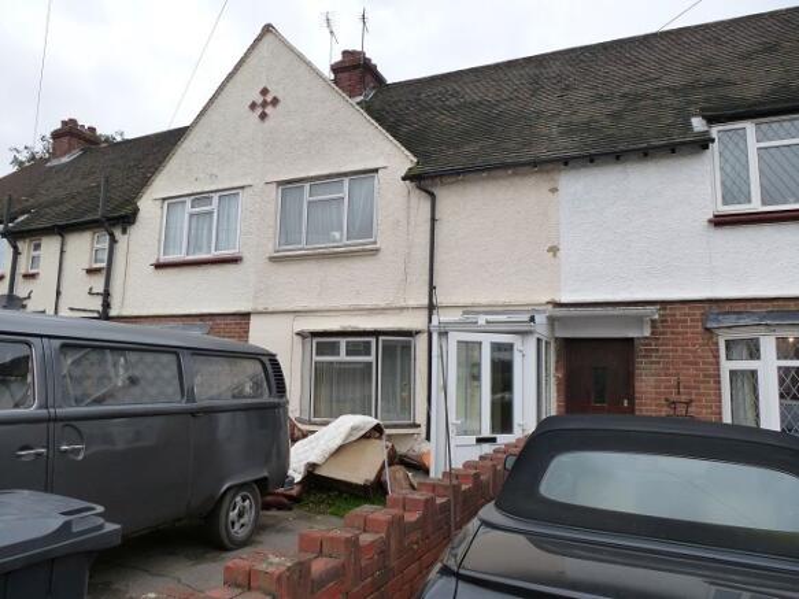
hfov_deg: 71.6
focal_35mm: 24
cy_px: 300
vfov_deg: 56.8
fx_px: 554
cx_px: 400
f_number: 4
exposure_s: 1/100
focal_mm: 4.3
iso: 160
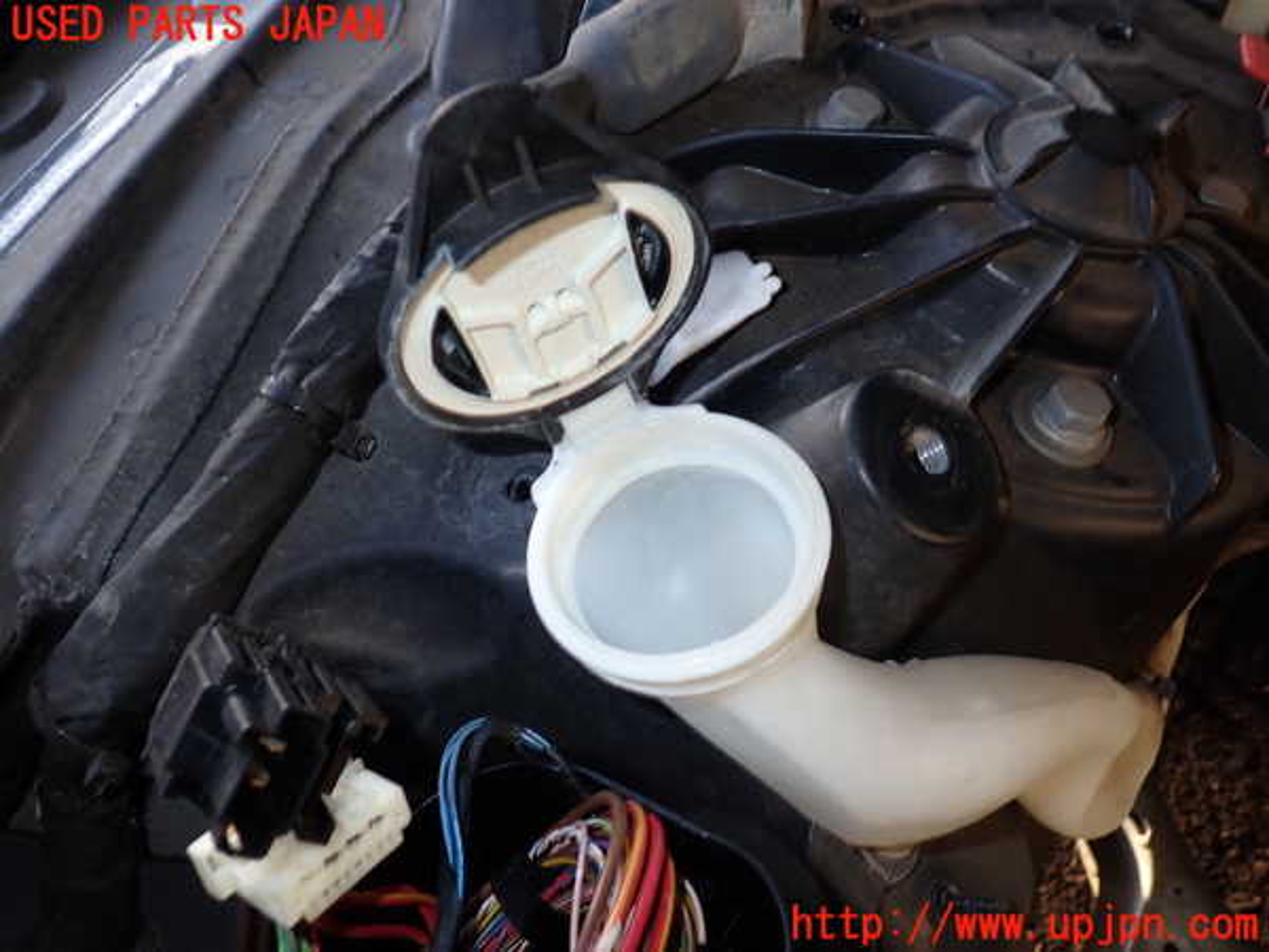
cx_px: 634
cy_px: 476
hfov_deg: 60.0
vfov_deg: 46.8
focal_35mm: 30
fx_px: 1100
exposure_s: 1/30
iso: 125
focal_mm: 5.4
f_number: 6.3
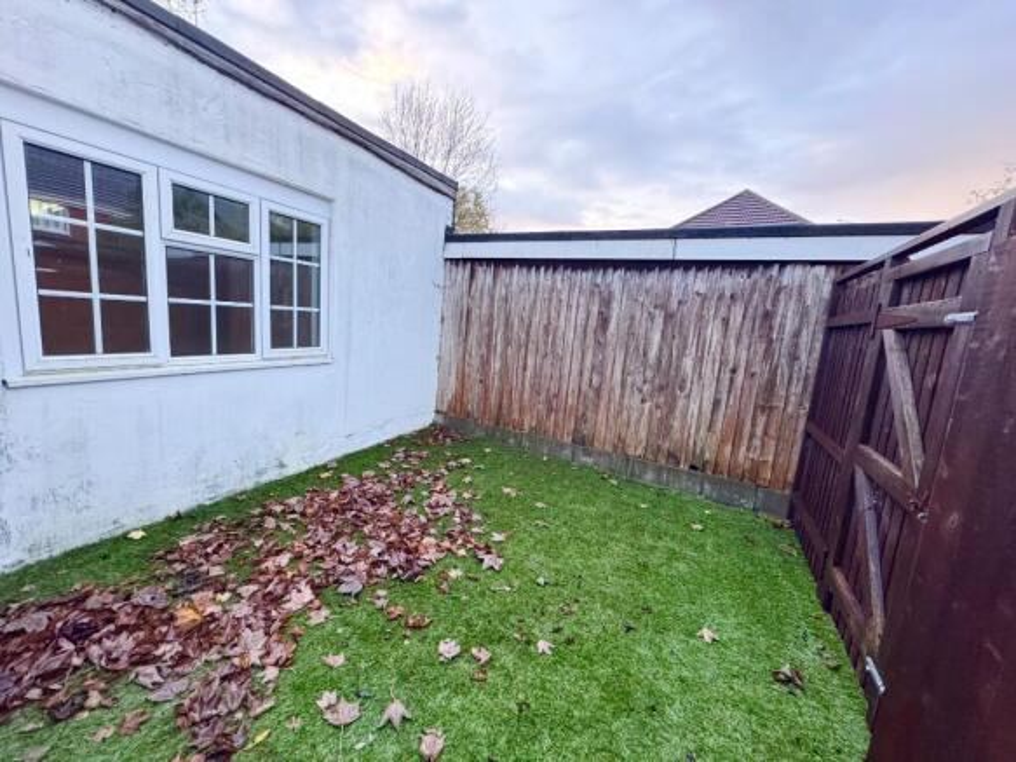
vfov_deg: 85.7
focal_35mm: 14
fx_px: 411
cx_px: 508
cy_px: 381
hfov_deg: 102.1
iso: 320
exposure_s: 1/76
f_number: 2.2
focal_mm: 2.22
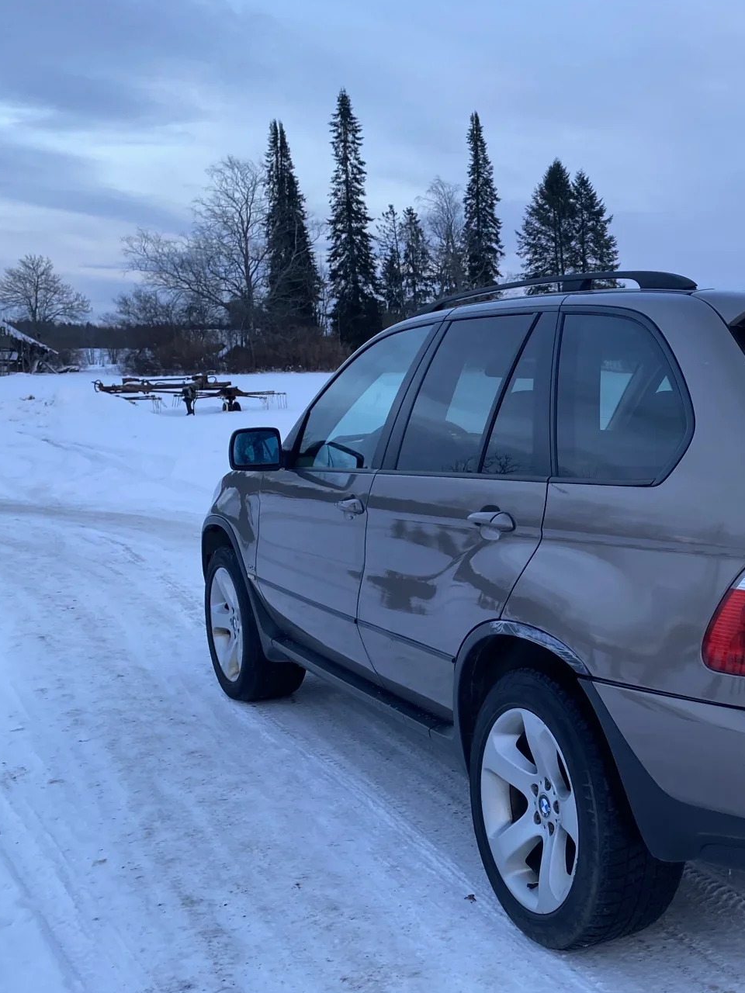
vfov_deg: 47.8
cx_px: 700
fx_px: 1119
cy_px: 540
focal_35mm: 39
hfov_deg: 34.3
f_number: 1.8
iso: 64
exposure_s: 1/122
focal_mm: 4.25
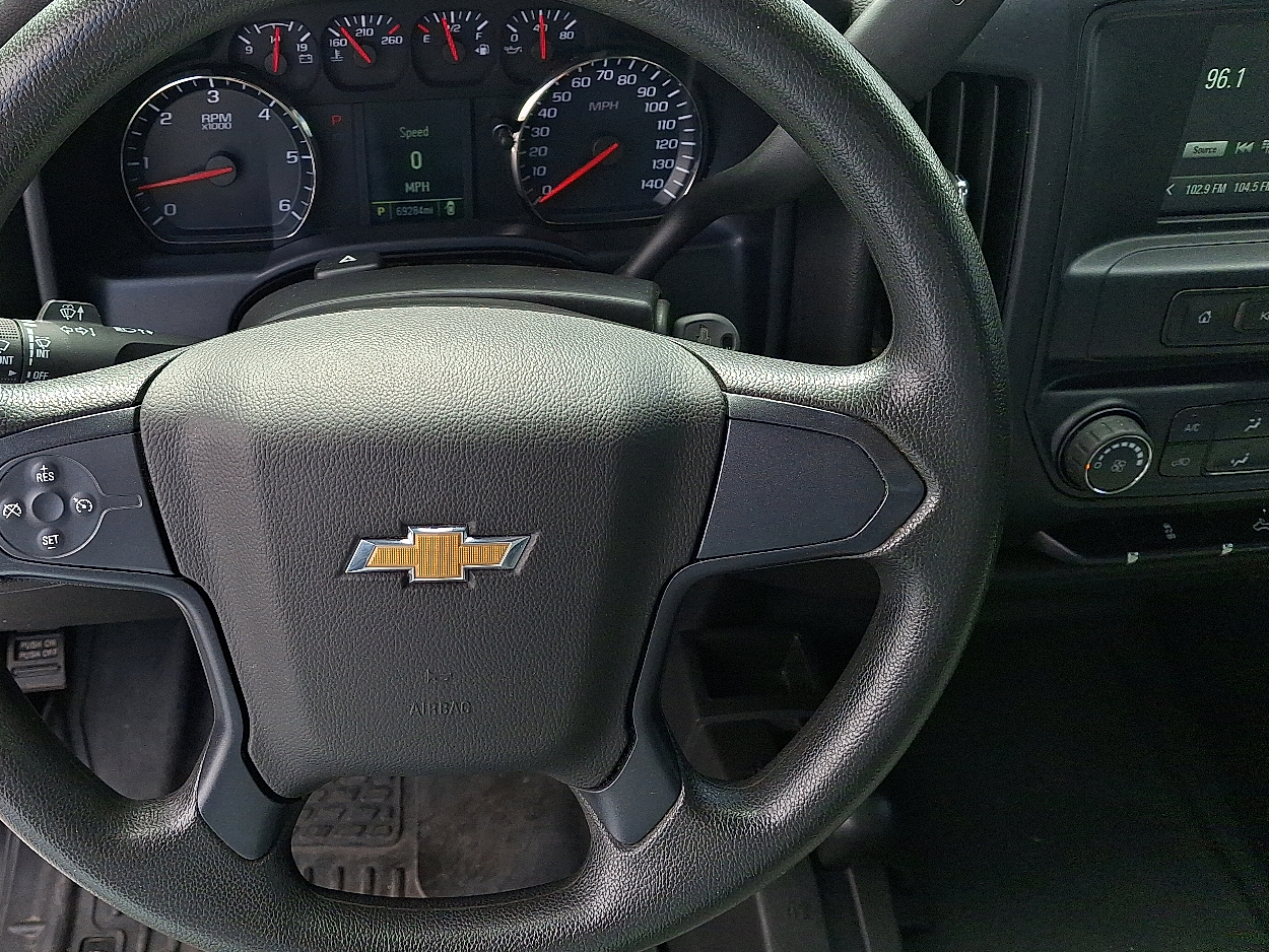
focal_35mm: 32
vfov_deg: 44.1
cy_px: 441
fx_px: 1173
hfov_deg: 56.1
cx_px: 467
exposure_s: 1/500
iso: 30
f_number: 1.8
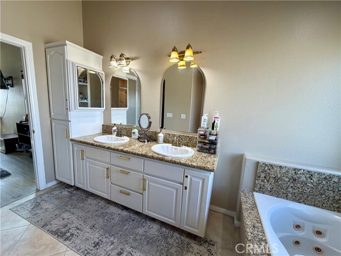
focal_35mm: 14
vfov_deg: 85.7
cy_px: 128
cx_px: 170
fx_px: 138
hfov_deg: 102.1
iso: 125
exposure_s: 1/120
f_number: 2.2
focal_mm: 2.22
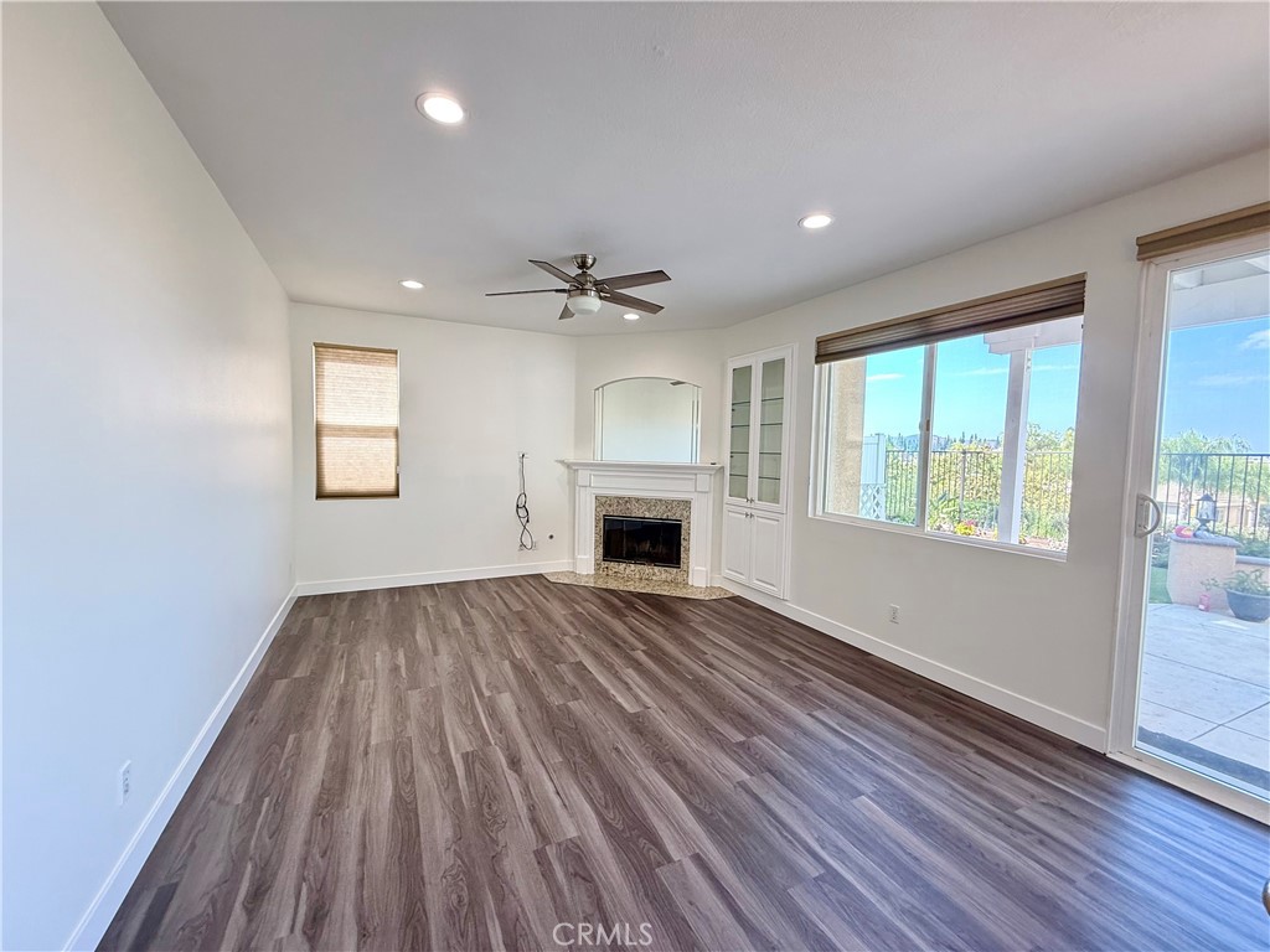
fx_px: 514
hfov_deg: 102.1
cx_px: 635
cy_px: 476
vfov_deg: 85.7
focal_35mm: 14
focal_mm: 2.22
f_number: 2.2
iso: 125
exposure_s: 1/120
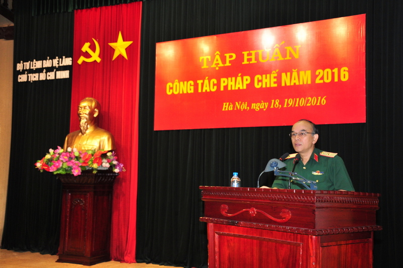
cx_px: 202
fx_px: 503
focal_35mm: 45
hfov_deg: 43.6
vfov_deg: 29.8
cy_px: 134
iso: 640
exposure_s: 1/60
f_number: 5.6
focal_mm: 30
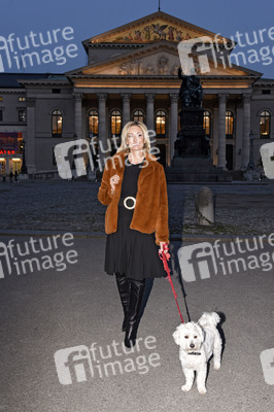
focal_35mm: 38
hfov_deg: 35.0
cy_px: 206
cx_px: 137
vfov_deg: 50.7
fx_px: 435
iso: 800
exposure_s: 1/40
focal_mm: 38
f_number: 6.3
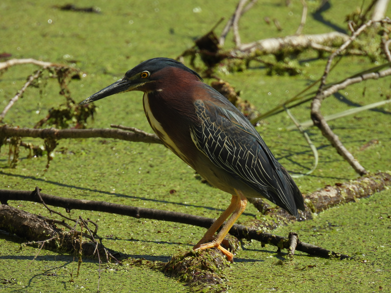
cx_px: 196
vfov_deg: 1.4
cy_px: 146
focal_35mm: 1100
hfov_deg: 1.8
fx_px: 12425
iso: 100
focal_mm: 196
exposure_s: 1/500
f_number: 5.6
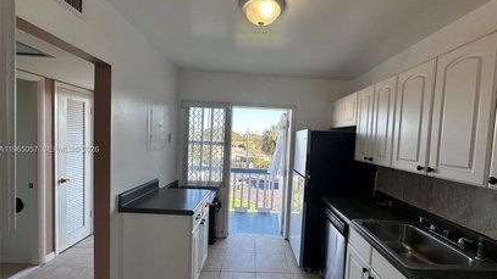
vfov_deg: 67.0
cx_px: 258
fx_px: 211
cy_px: 150
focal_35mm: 16
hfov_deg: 99.3
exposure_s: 1/189
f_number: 2.2
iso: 40
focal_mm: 2.22
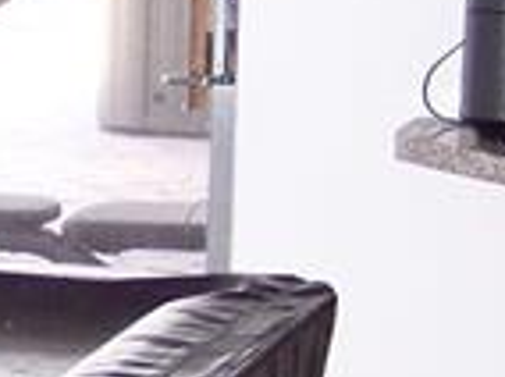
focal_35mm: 220
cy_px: 160
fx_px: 3204
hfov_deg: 8.7
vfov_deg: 6.7
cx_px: -388
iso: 140
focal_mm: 8
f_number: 2.8
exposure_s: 1/60
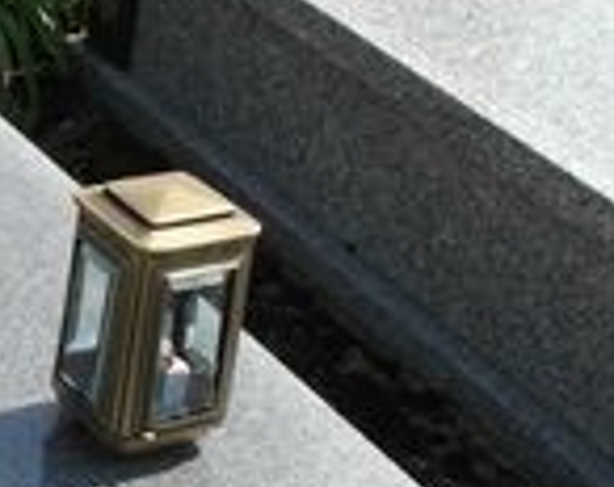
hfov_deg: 17.2
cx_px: -244
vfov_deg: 14.8
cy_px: 374
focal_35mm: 103
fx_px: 1867
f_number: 4.4
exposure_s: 1/500
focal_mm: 5.2
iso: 80
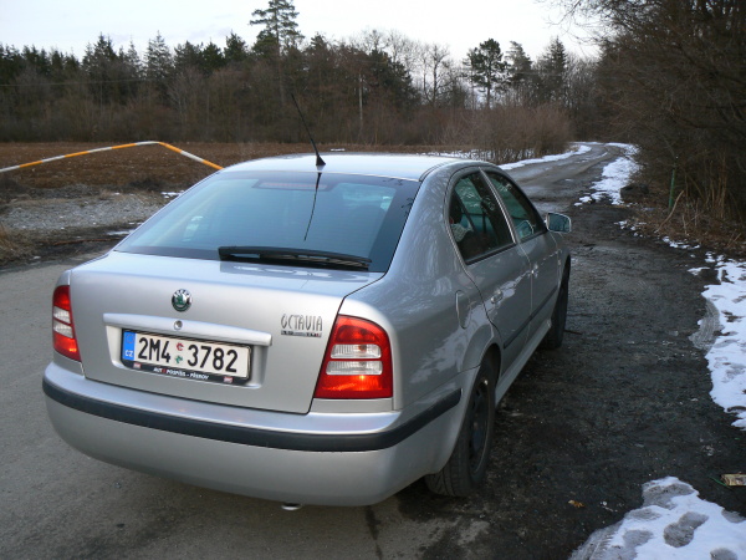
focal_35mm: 36
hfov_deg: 51.4
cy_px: 280
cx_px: 373
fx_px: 776
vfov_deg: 39.7
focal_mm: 6
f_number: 2.8
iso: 80
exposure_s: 1/40
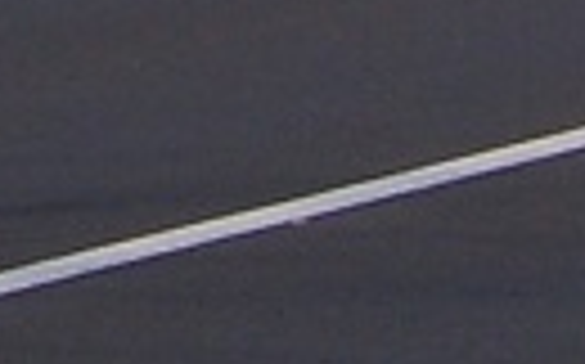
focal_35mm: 329
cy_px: -1209
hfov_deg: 5.9
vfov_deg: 3.7
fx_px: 5241
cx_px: 1796
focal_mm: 6.7
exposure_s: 1/750
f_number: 4
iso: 80
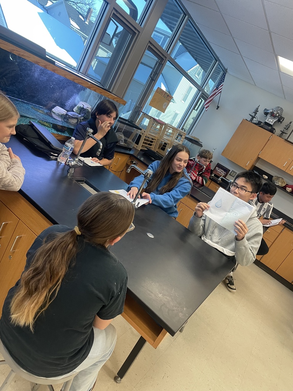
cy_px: 196
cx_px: 146
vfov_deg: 67.3
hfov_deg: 53.1
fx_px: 293
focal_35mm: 26
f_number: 1.6
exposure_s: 1/60
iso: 160
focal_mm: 4.2
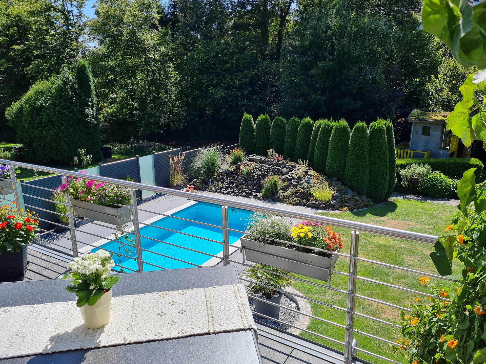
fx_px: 365
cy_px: 182
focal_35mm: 26
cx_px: 243
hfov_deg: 67.3
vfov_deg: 53.1
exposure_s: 1/2488
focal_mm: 5.4
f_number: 1.8
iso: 50
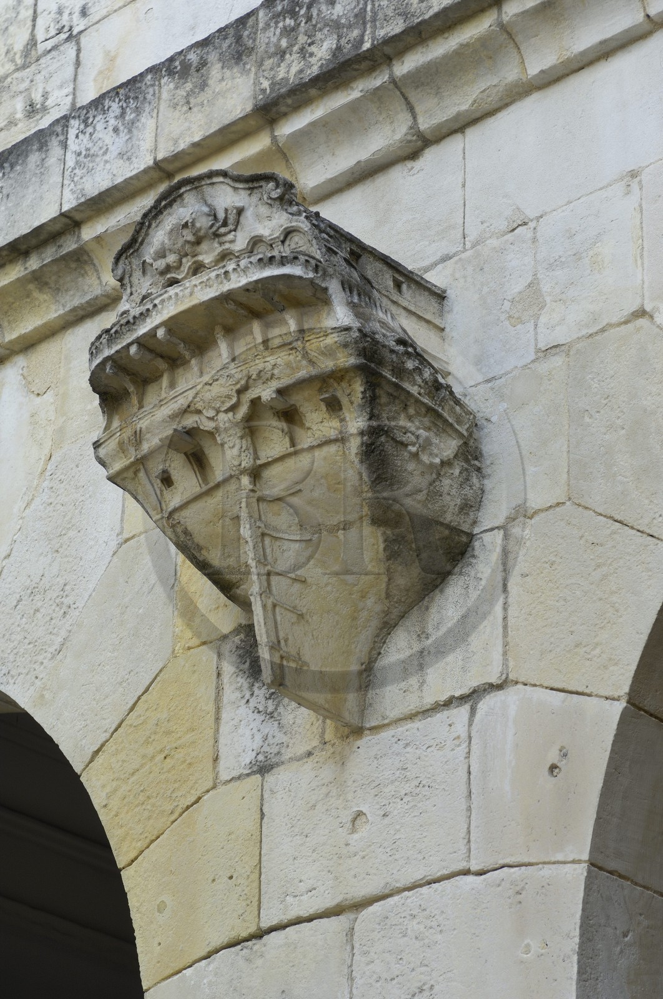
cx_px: 332
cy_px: 500
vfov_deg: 19.5
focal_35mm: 105
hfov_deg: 13.0
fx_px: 2909
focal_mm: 70
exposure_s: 1/160
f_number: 4.8
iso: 100
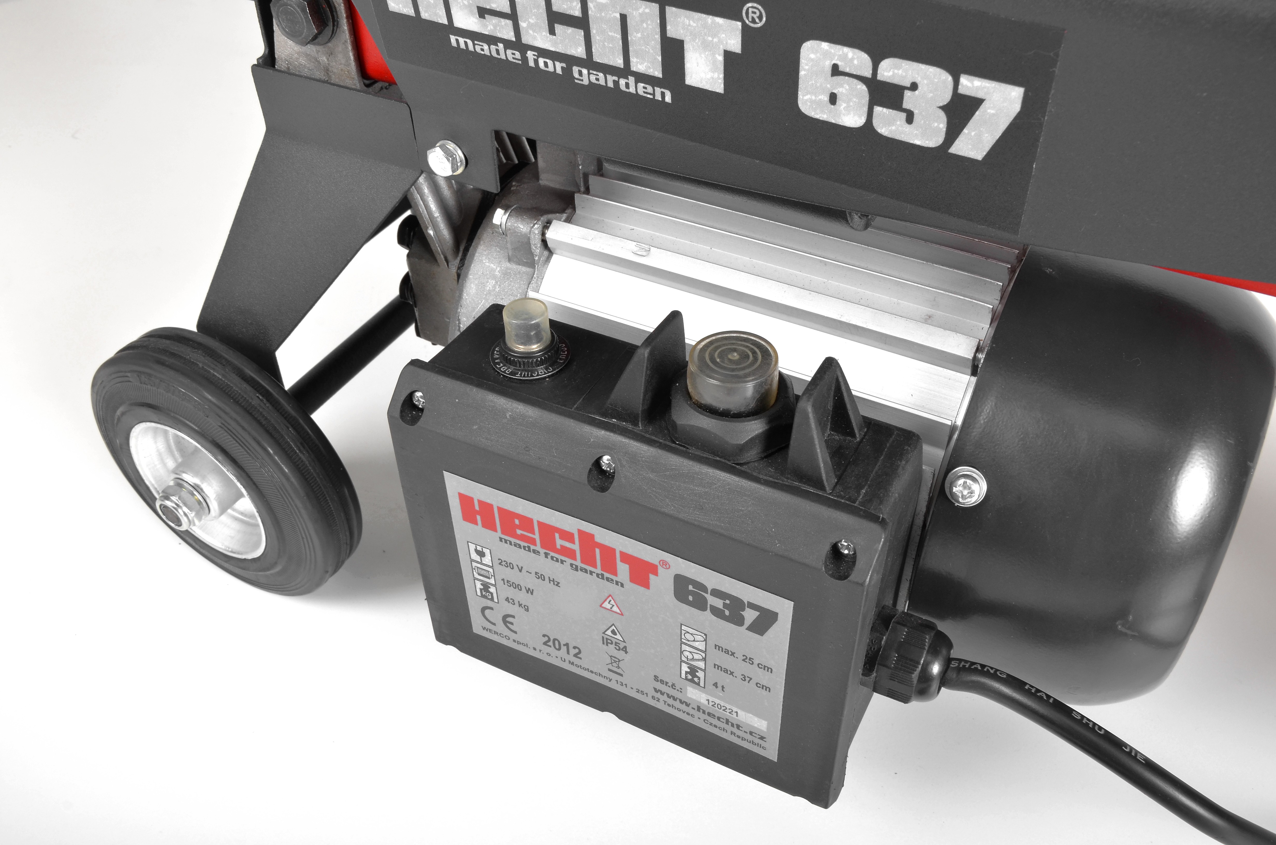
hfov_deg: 57.3
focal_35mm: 33
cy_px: 422
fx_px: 1167
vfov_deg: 39.8
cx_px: 638
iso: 320
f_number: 13
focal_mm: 22
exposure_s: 1/125
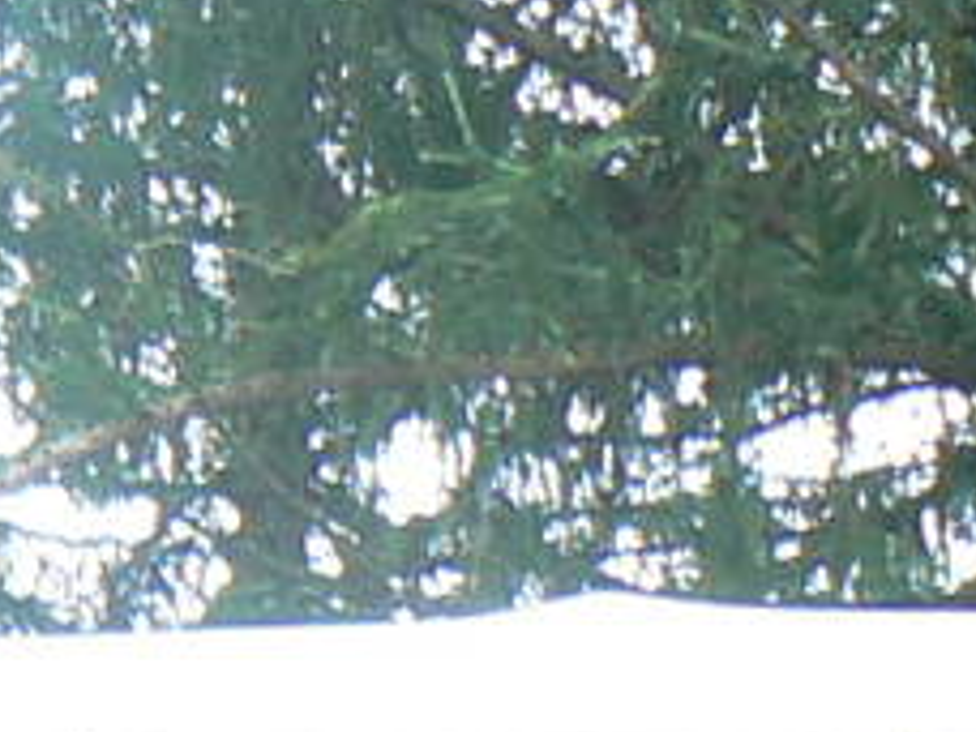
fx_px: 7133
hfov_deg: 7.6
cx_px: -792
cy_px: 2029
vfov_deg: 5.6
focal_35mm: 253
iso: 80
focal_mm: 6
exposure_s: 1/100
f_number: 4
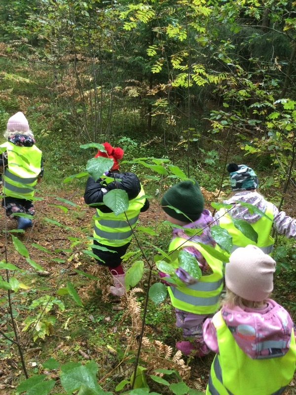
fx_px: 353
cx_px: 148
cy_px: 198
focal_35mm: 31
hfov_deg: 45.4
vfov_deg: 58.4
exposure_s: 1/33
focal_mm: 3.3
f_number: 2.4
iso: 100
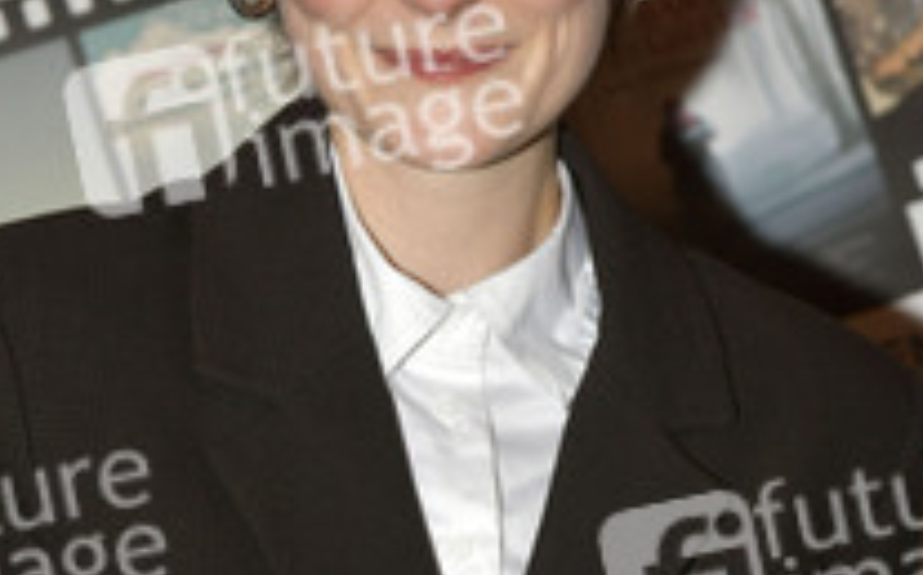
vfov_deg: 6.6
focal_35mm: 197
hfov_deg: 10.6
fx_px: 4951
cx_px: 424
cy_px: 334
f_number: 5.6
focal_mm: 100
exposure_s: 1/200
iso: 640
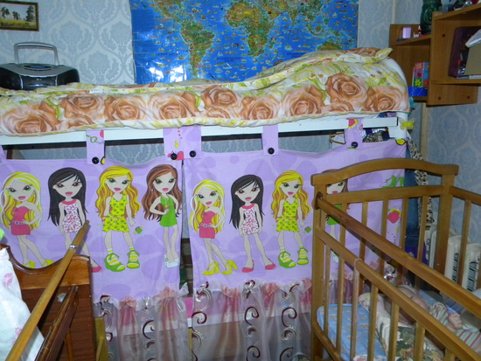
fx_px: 389
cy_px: 180
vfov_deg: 49.8
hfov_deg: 63.4
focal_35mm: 28
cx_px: 240
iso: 400
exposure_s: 1/26
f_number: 3.5
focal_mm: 5
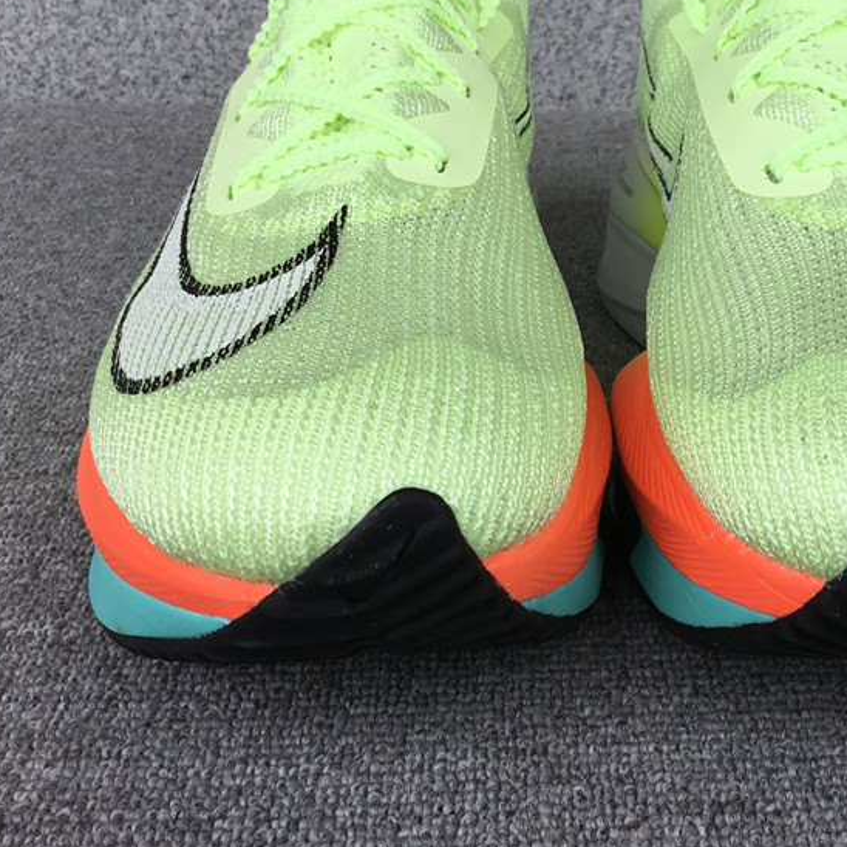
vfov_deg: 37.4
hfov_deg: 36.9
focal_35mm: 45
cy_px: 349
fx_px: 1246
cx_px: 603
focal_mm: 3.3
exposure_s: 1/353
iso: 25
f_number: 2.4
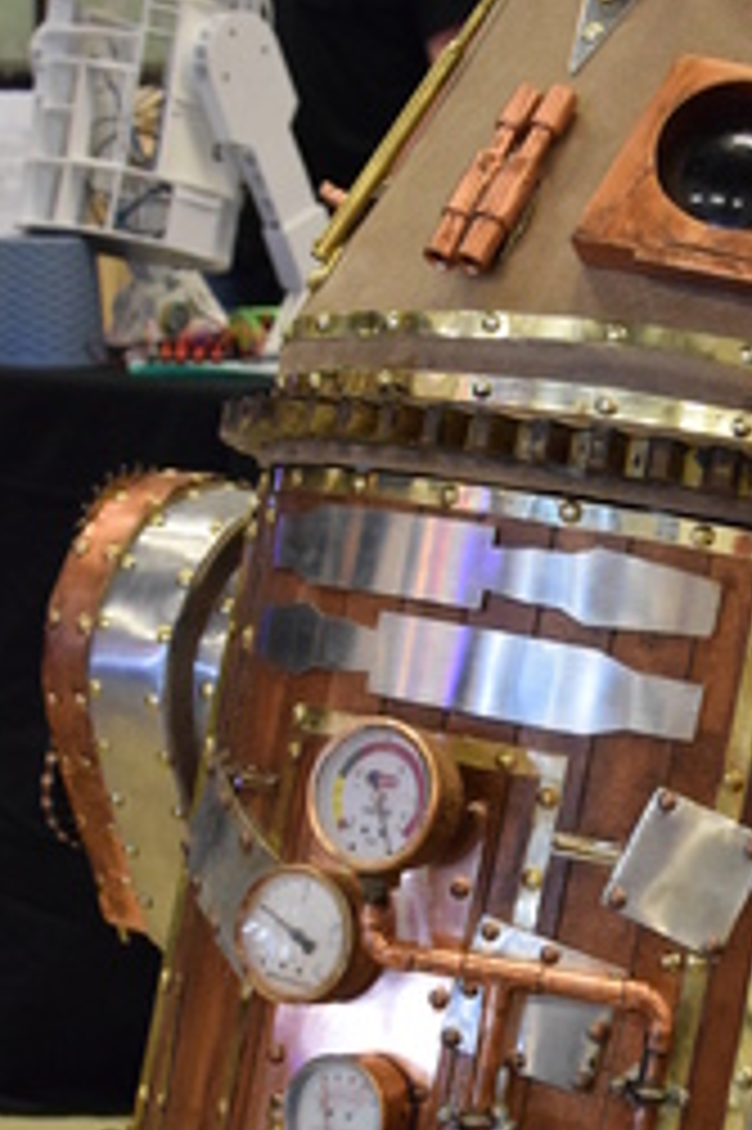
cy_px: 842
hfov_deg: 17.0
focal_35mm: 79
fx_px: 2479
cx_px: 680
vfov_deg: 25.4
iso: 3200
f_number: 3.8
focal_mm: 22
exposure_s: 1/60
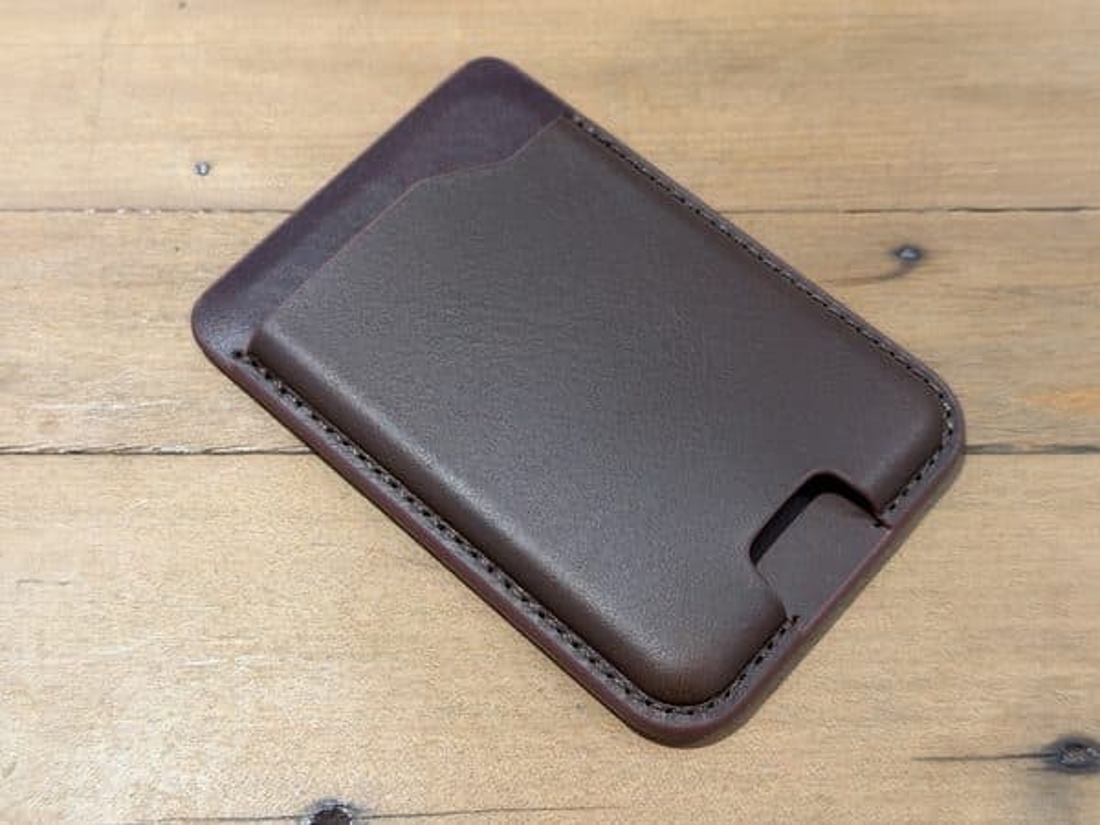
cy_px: 412
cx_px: 550
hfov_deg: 39.7
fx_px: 1525
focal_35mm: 48
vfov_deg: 30.3
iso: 320
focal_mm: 6.76
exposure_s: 1/40
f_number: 1.78
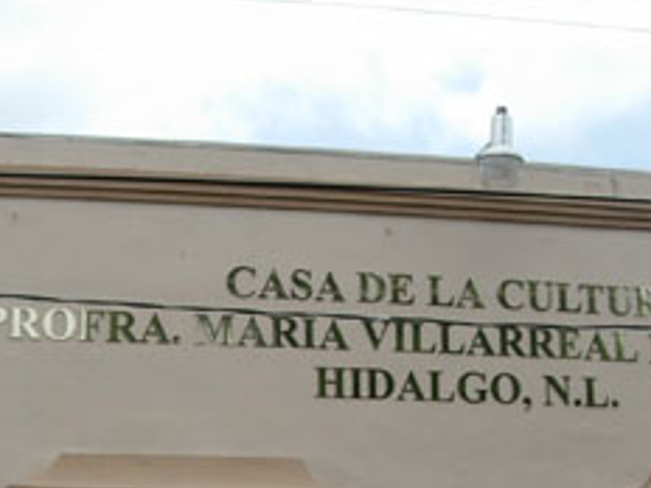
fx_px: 1542
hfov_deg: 23.8
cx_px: 250
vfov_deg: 17.5
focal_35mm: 82
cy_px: 506
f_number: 4.8
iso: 79
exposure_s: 1/592
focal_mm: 7.8
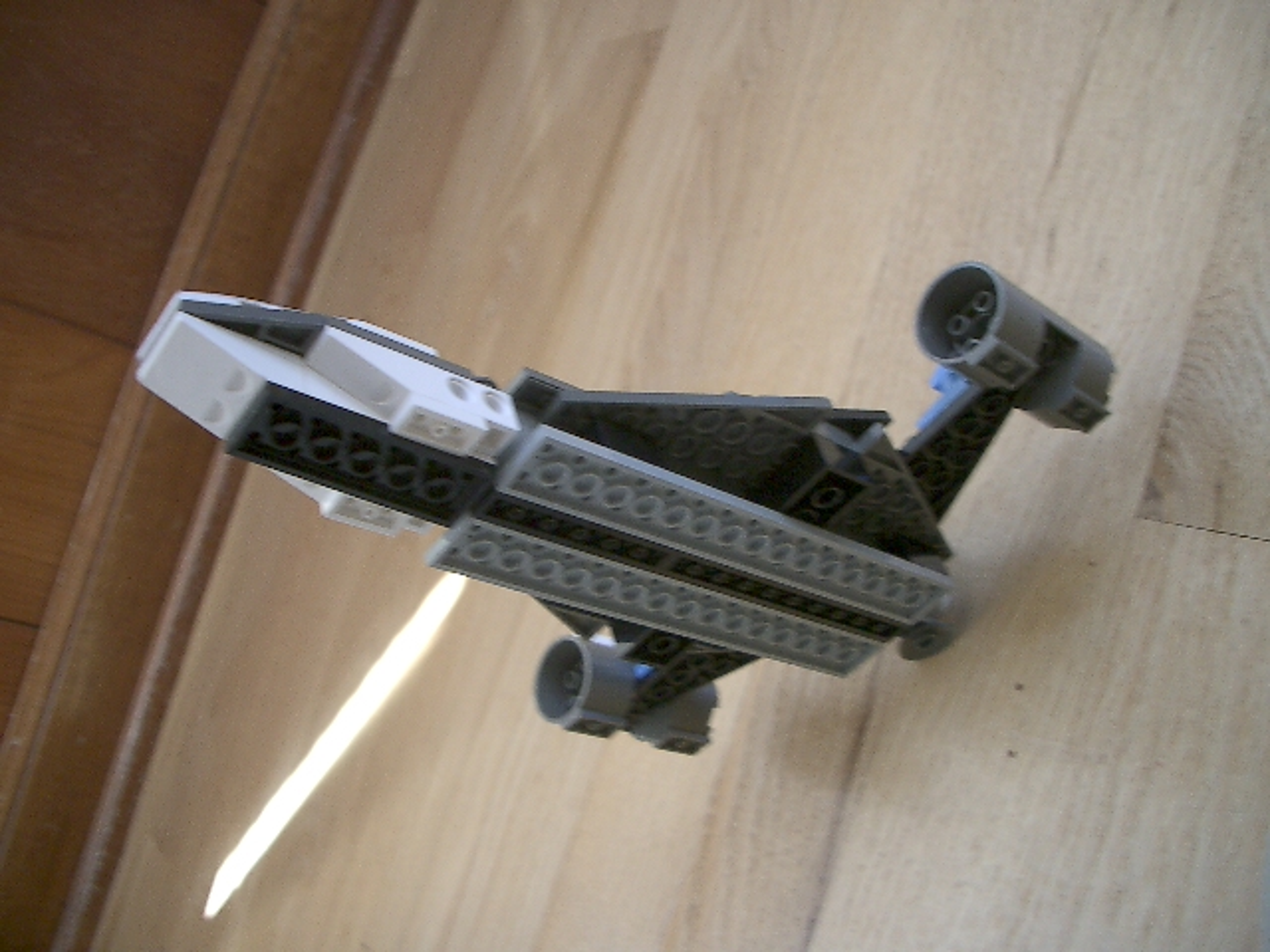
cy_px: 476
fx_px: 1284
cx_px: 635
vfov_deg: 40.7
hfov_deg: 52.6
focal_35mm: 35
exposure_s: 1/50
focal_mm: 5.8
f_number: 2.6
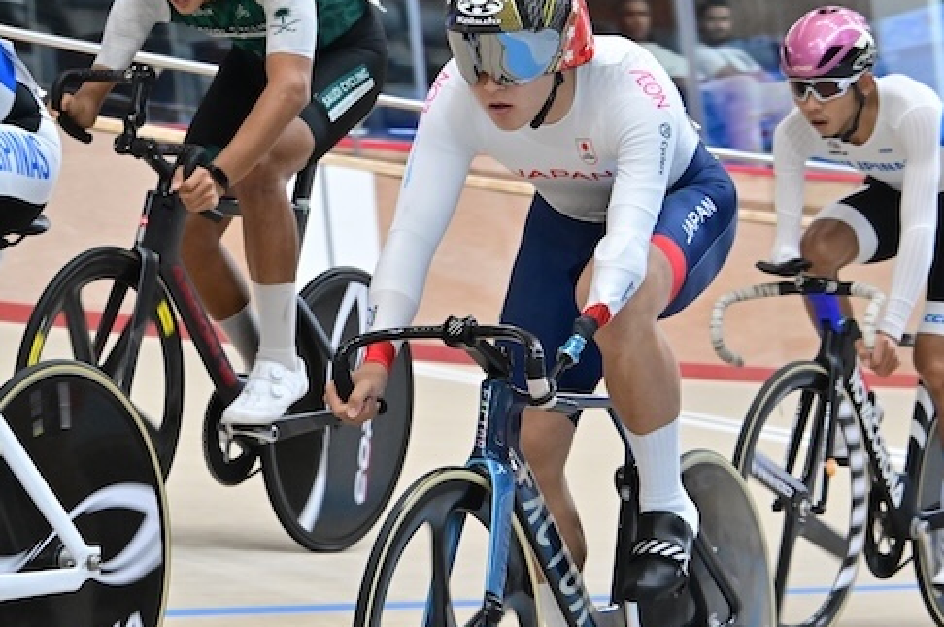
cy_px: 366
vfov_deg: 7.9
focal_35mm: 173
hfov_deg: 11.9
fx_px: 4532
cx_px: 435
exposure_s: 1/500
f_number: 8
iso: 5600
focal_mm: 105
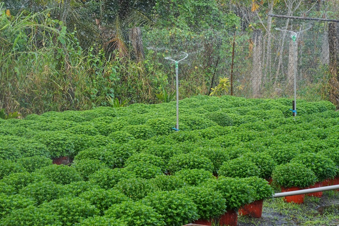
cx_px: 170
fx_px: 1205
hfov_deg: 16.0
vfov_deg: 10.7
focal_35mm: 128
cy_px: 113
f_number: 13
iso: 5000
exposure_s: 1/640
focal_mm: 128
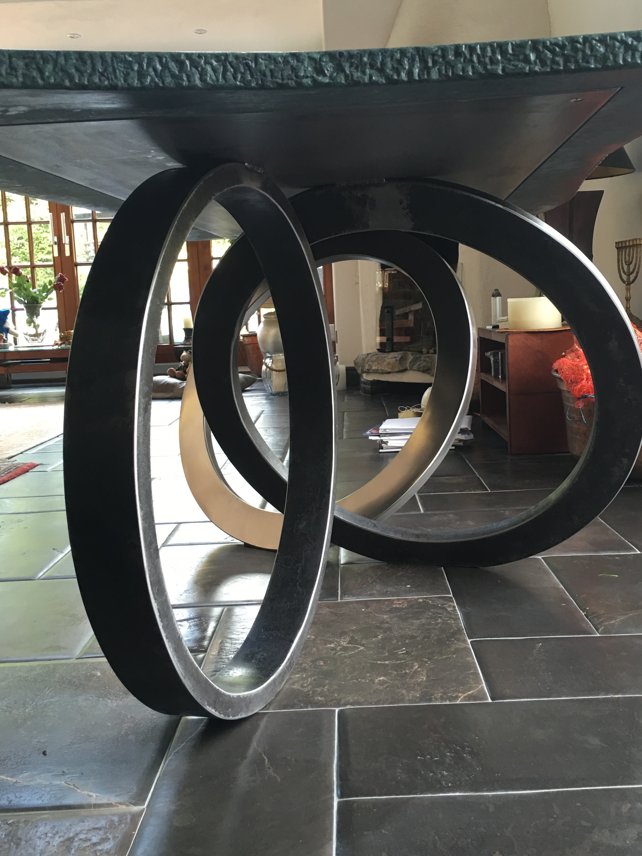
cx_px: 364
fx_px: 841
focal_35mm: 34
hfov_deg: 41.7
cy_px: 395
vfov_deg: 53.9
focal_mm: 4.15
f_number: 2.2
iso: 50
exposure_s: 1/17
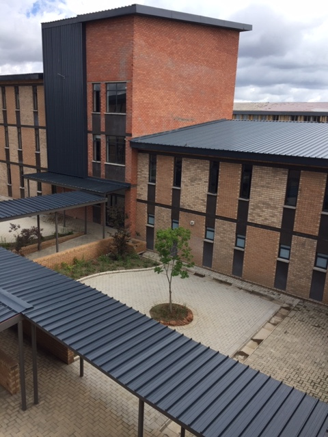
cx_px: 164
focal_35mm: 29
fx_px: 366
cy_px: 218
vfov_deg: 61.7
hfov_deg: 48.2
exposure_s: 1/1041
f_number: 2.2
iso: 32
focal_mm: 4.15
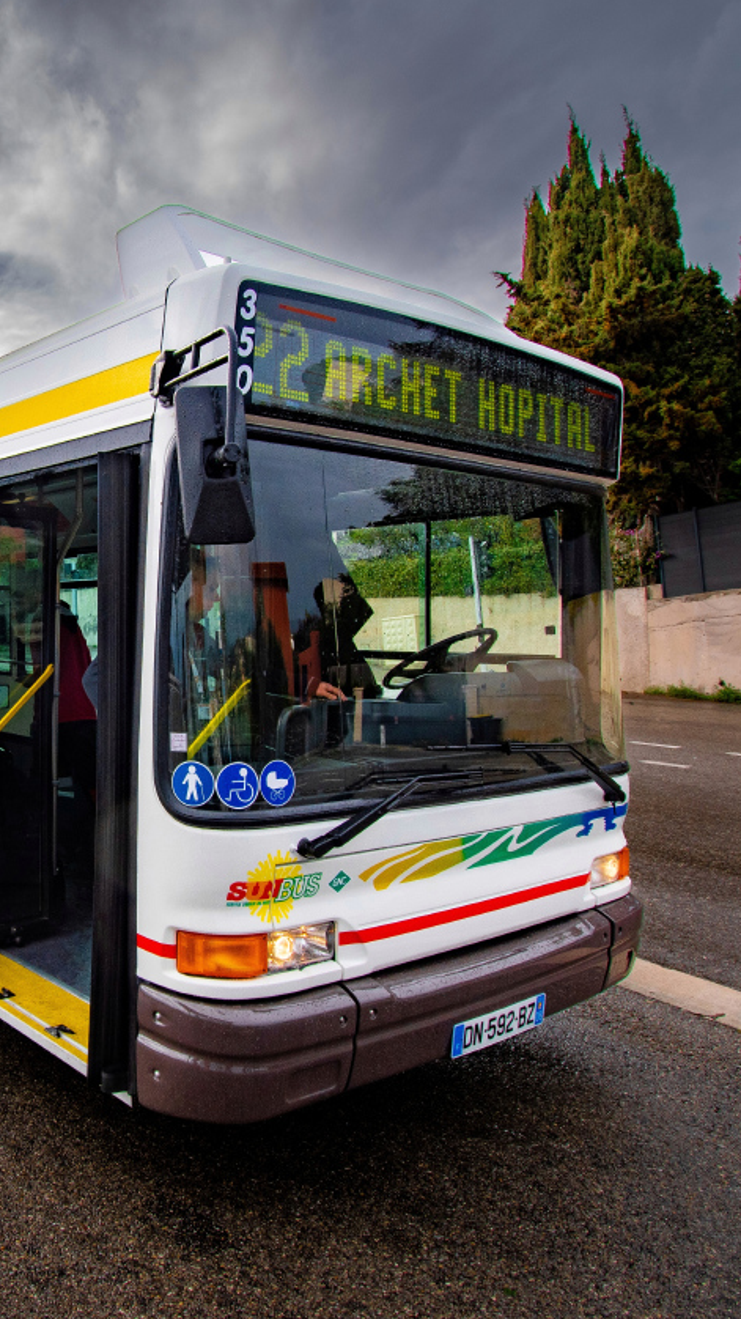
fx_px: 937
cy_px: 660
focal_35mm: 27
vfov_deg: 70.2
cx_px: 25
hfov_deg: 38.9
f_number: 7.1
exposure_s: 1/320
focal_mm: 11
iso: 125
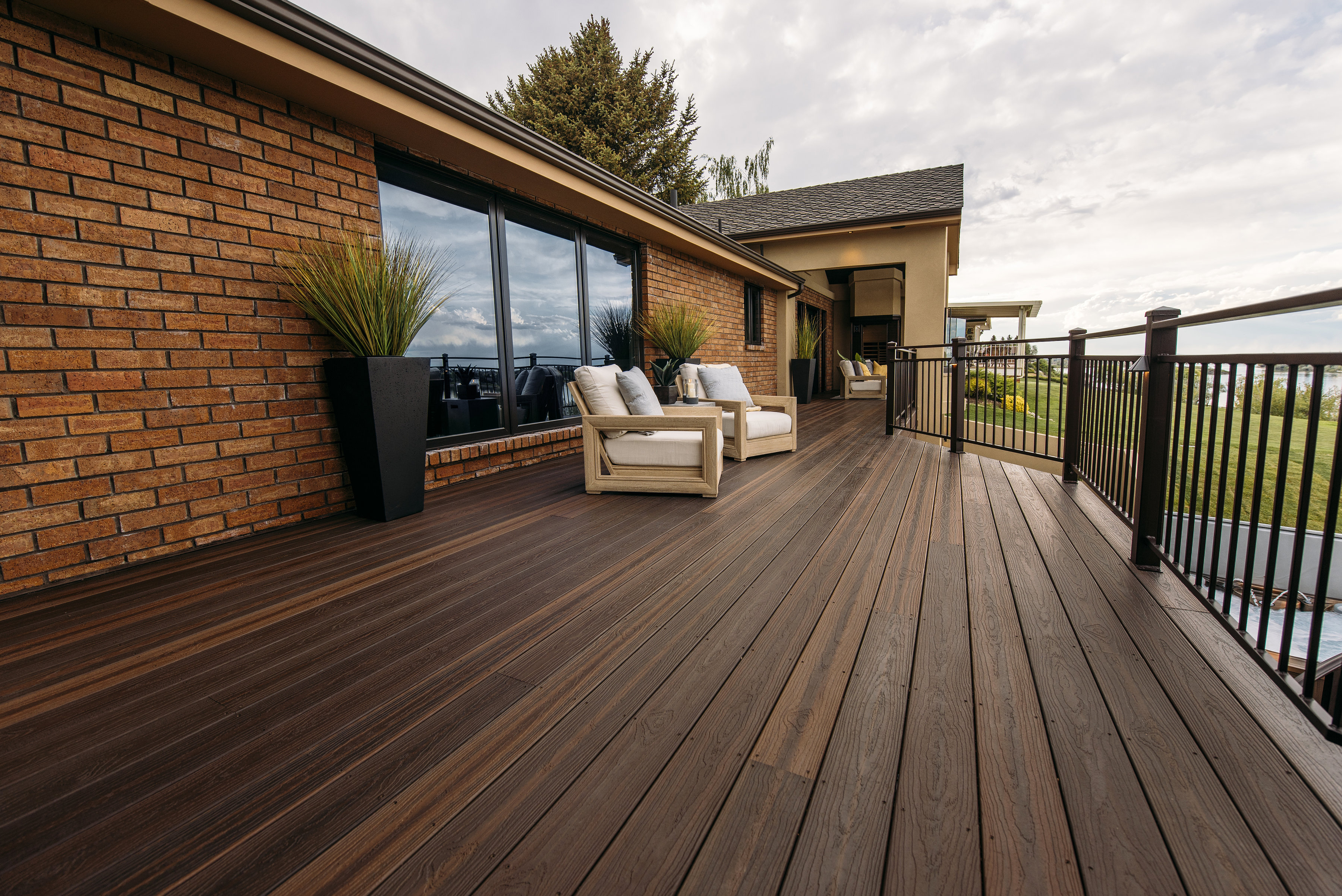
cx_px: 671
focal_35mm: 14
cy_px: 448
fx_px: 522
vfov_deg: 81.3
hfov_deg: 104.2
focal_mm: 14
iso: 100
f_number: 5
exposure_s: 1/250
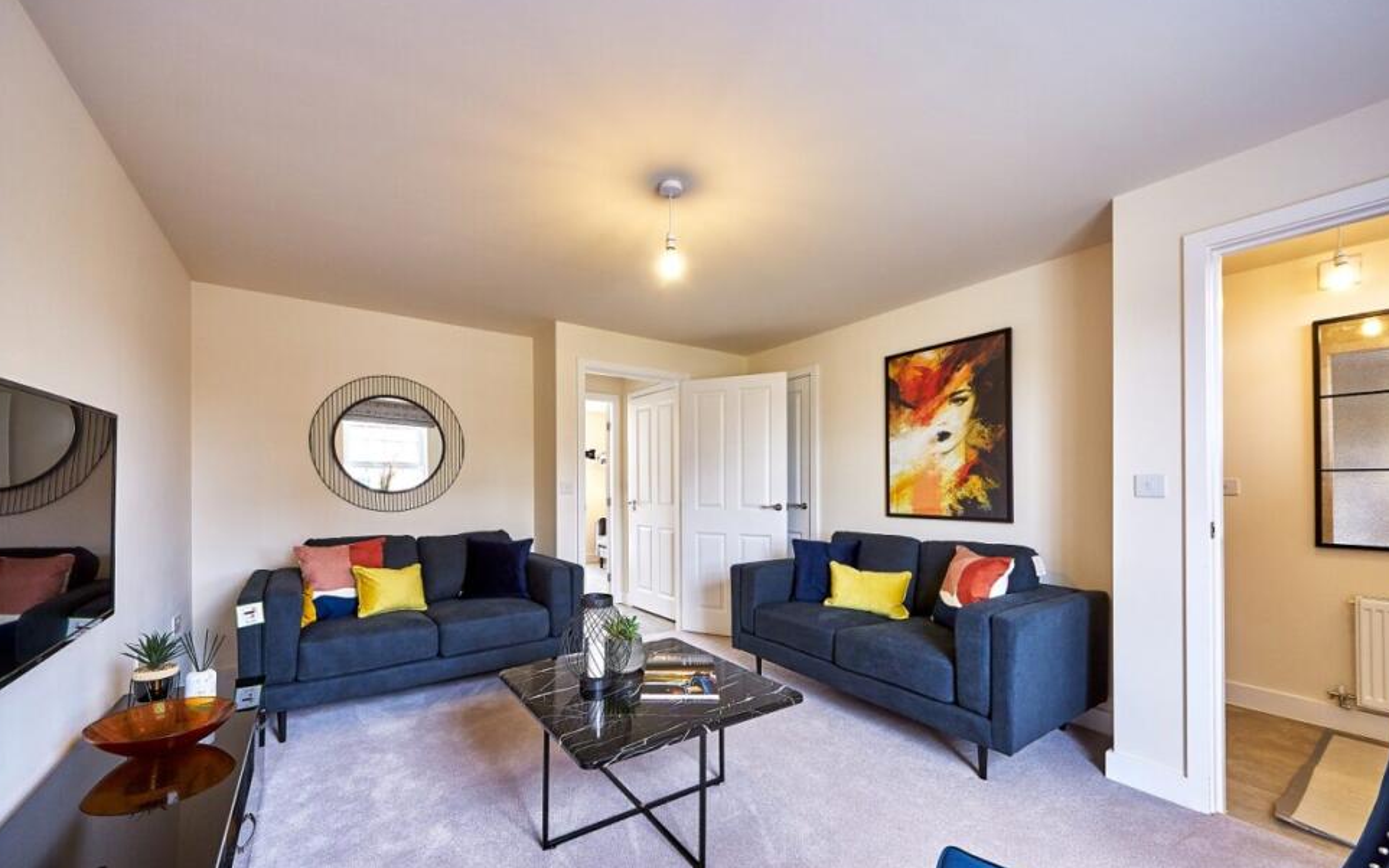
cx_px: 669
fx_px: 492
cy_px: 472
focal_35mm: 13
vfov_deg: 82.6
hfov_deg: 109.3
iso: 200
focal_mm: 8
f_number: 7.1
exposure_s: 1/8
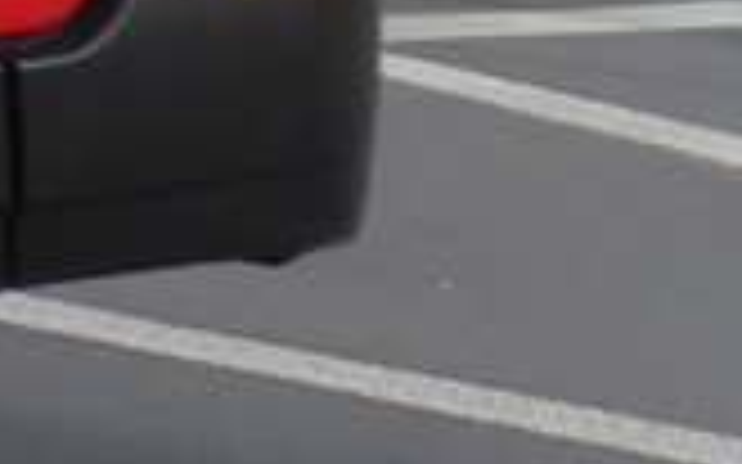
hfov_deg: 4.4
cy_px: -1036
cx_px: -1628
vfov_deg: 2.8
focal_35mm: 454
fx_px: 9178
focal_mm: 12
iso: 250
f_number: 3.5
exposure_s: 1/250
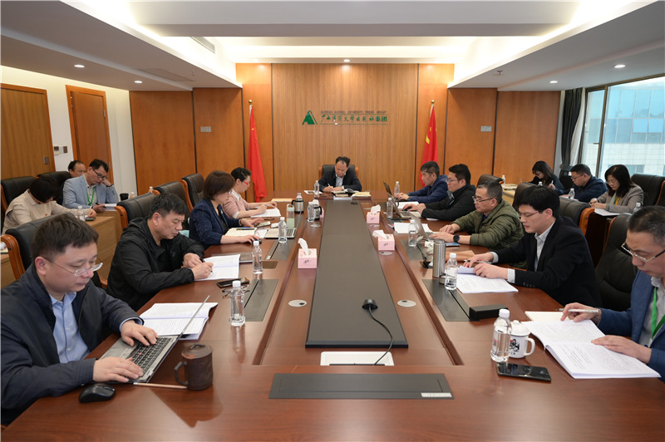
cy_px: 221
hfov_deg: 73.8
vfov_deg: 53.1
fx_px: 443
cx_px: 332
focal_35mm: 24
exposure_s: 1/60
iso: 1000
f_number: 4
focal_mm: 24
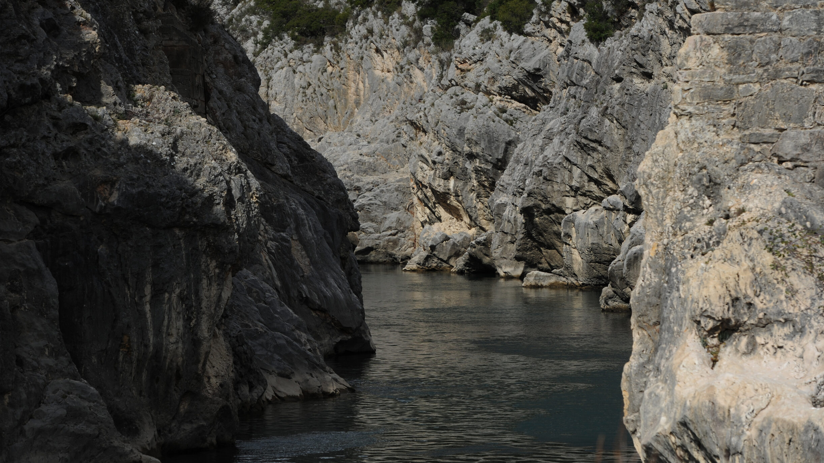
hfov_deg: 15.0
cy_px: 194
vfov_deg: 8.5
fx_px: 3125
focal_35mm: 143
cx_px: 415
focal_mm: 135
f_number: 6.3
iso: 200
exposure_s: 1/1600
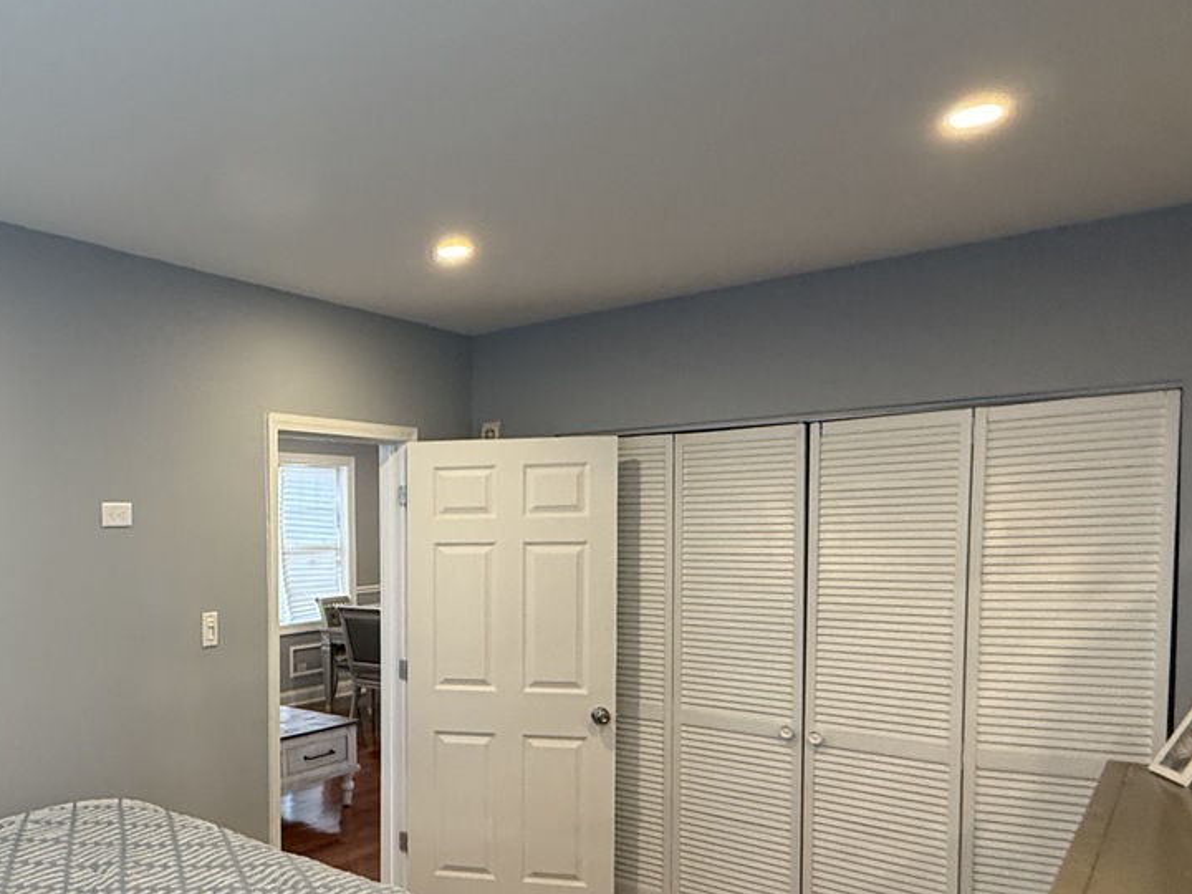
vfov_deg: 49.2
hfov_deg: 56.8
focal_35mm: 28
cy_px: 571
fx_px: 964
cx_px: 174
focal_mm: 2.22
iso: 320
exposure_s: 1/120
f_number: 2.2
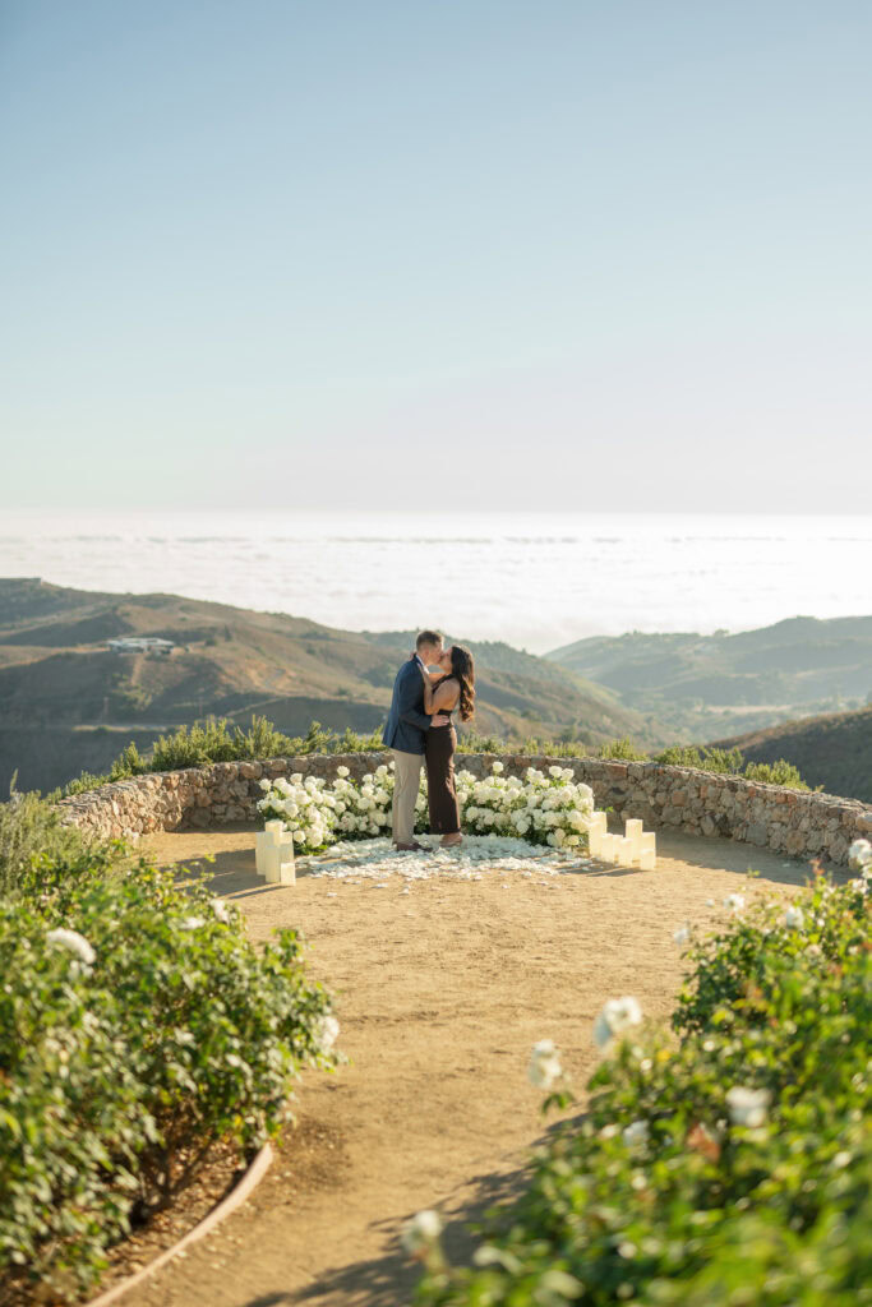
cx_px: 436
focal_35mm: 50
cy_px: 654
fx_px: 1816
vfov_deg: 39.6
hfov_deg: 27.0
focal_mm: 50
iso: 100
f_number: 1.8
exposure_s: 1/3200
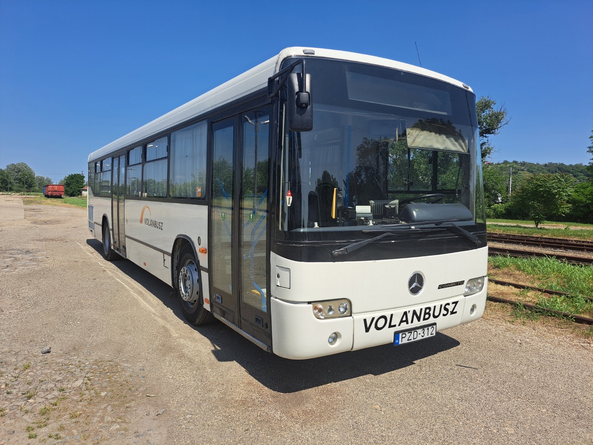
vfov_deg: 56.8
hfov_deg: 71.6
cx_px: 296
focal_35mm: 24
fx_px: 411
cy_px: 222
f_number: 1.8
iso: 50
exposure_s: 1/2364
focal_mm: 5.23
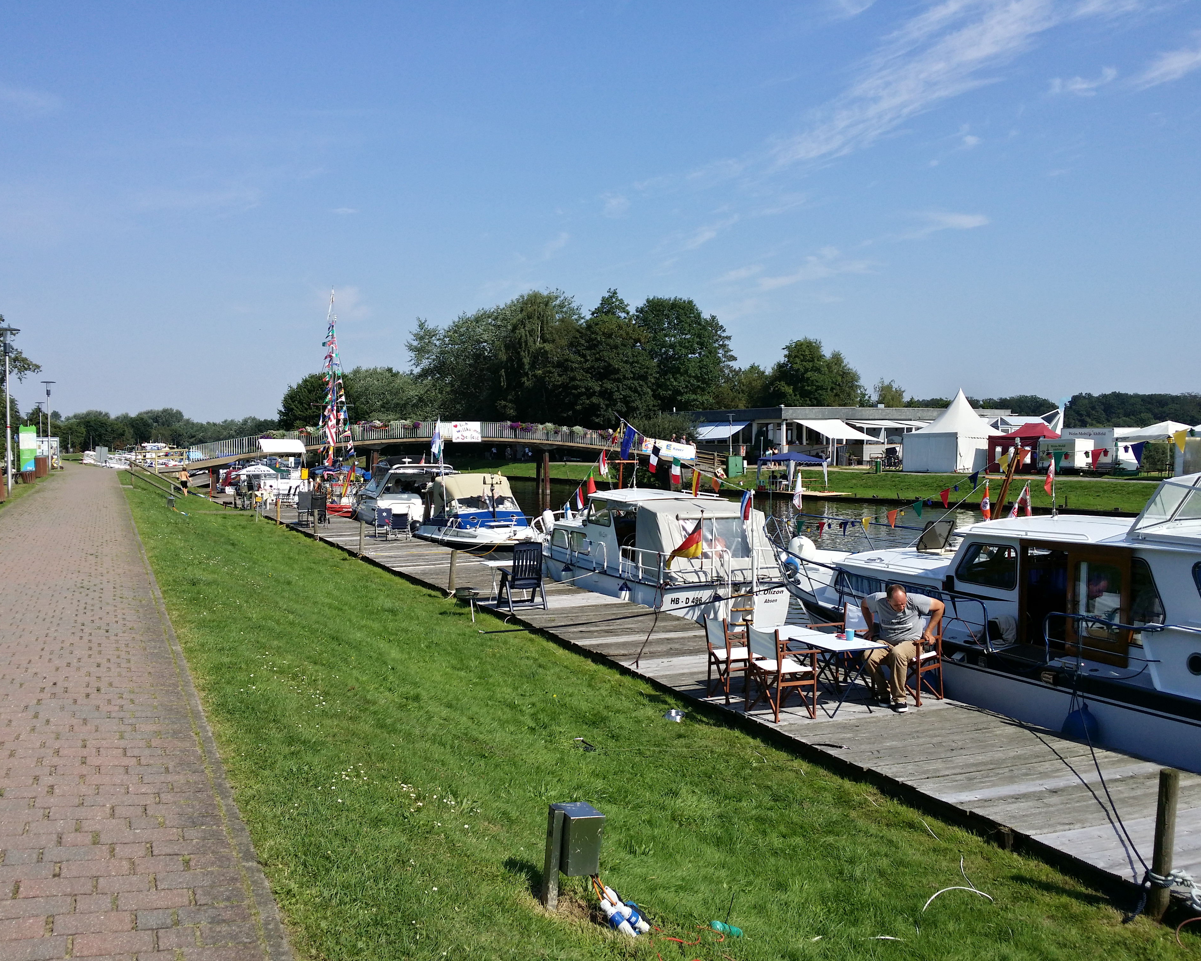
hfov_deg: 54.2
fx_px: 1173
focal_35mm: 33
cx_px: 637
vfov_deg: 44.5
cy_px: 480
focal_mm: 4.13
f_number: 2.2
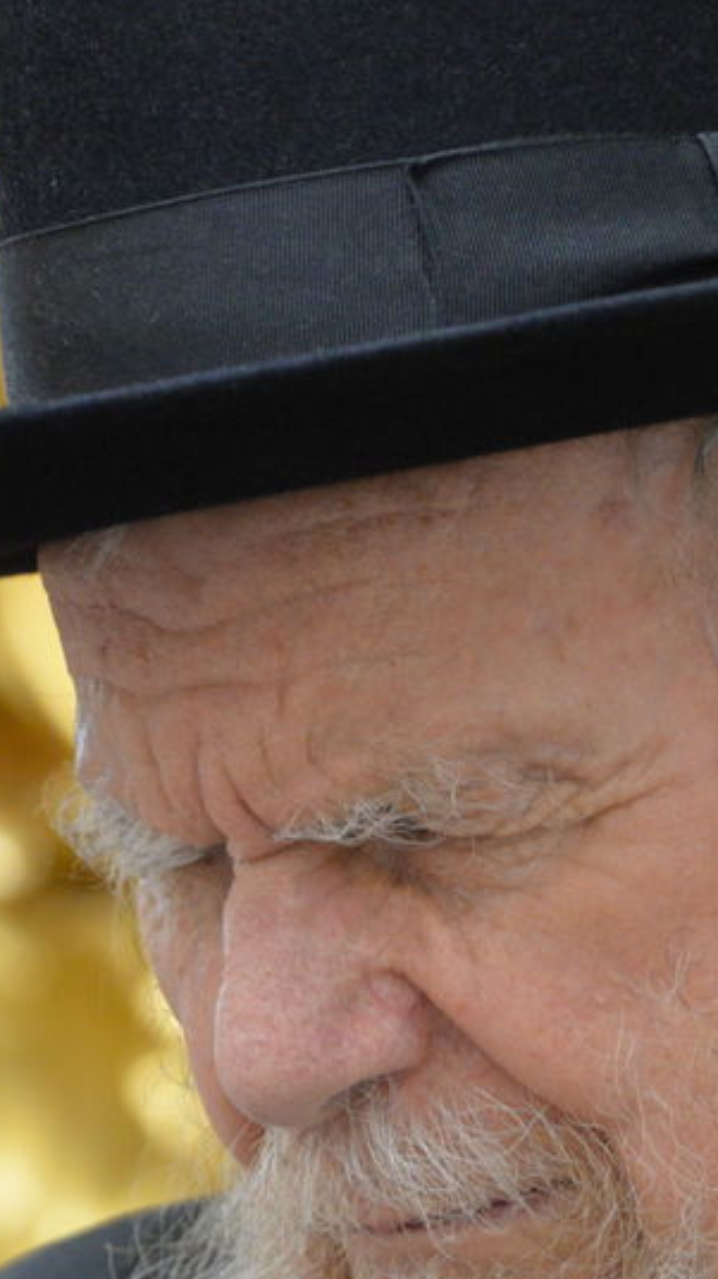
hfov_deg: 2.1
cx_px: 494
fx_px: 19486
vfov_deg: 3.8
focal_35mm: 575
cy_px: 826
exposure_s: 1/160
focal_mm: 210
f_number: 6.3
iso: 3200
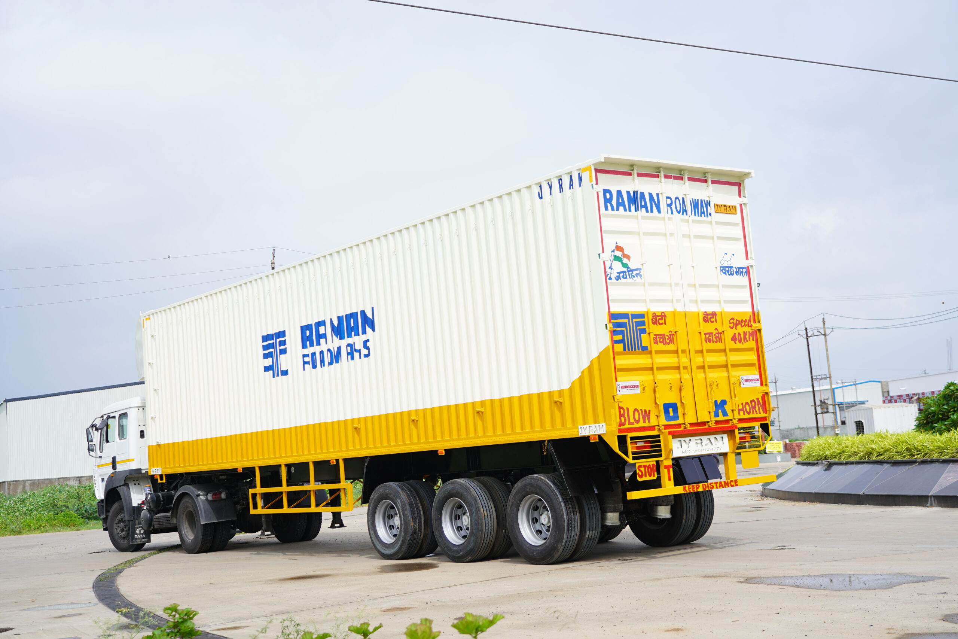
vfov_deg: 31.2
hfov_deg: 45.4
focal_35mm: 43
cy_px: 320
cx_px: 479
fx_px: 1144
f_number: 4
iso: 125
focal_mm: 43
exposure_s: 1/1000
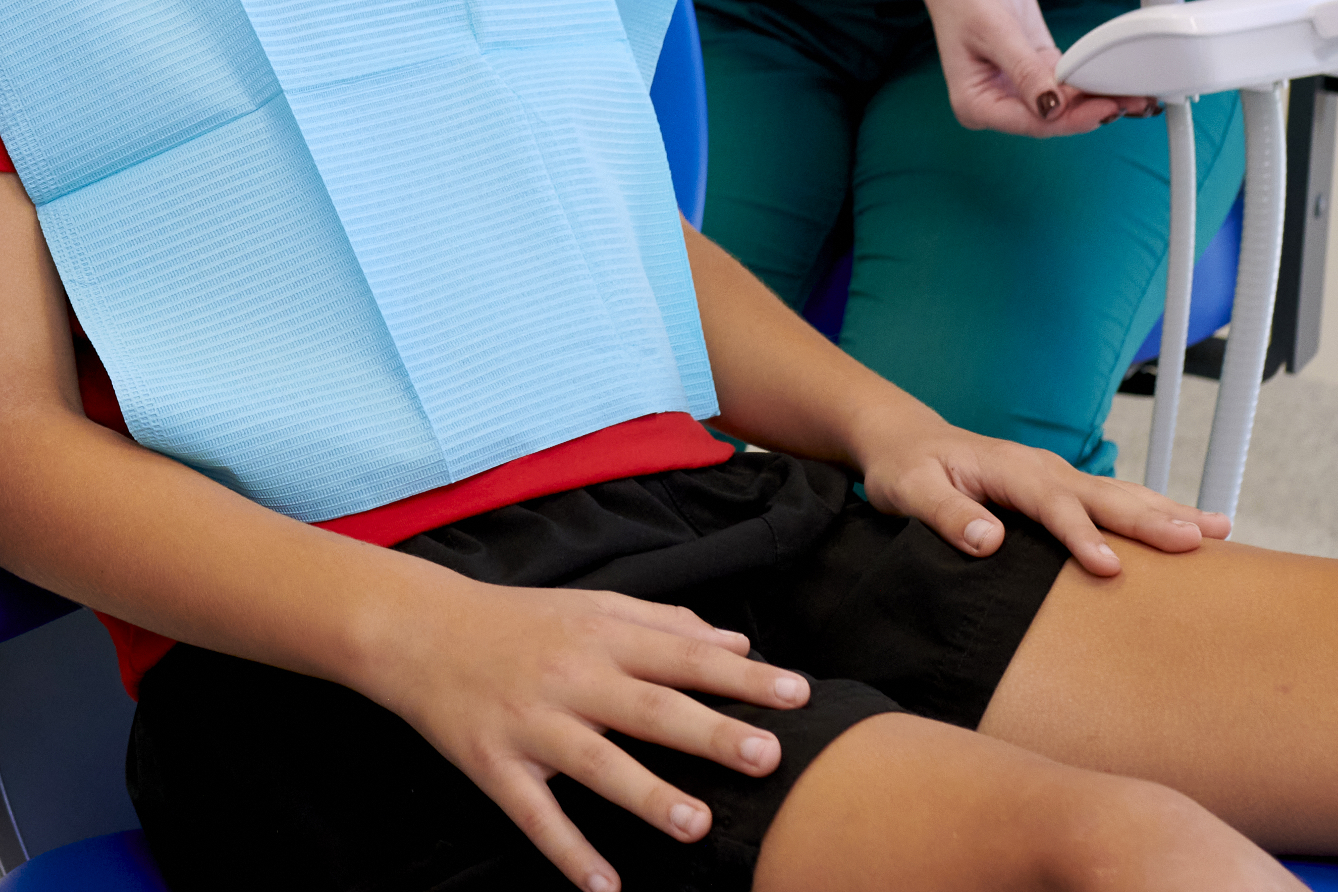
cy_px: -207
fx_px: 4051
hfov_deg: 18.4
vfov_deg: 12.3
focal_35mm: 109
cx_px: 75
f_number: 4.5
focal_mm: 35
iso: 640
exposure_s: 1/200
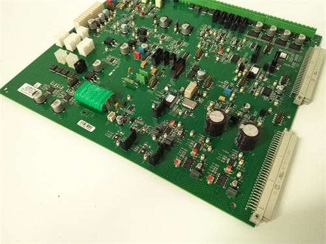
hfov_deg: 67.3
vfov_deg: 53.1
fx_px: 245
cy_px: 122
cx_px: 163
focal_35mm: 26
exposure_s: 1/30
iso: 416
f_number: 1.8
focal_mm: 3.63
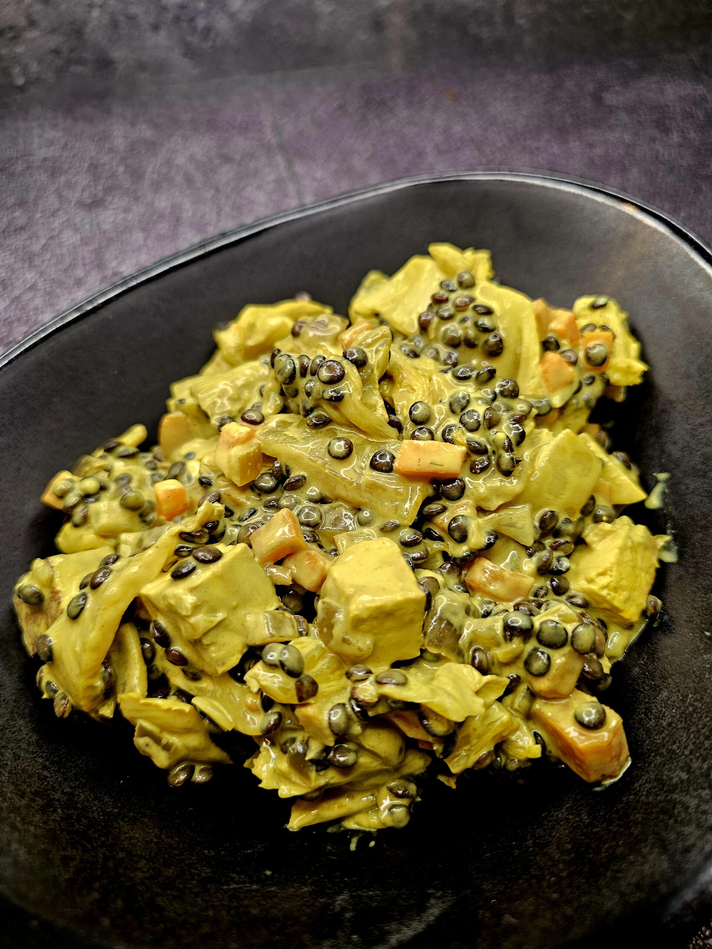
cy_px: 474
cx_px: 356
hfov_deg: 58.9
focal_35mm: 23
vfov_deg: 73.9
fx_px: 631
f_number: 1.7
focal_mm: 6.3
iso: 64
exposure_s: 1/50.3
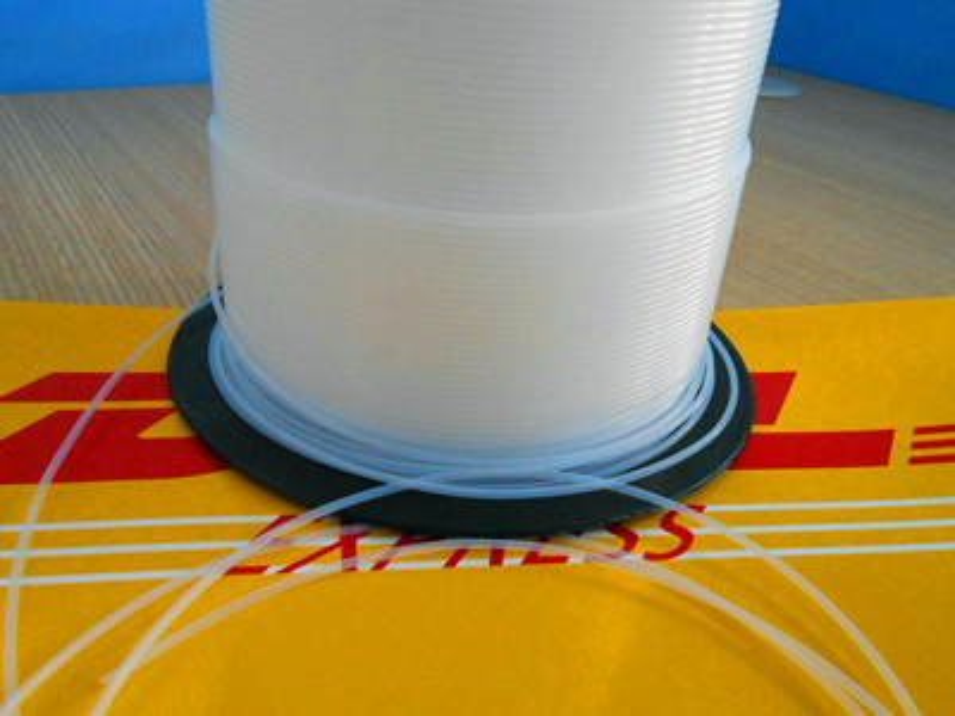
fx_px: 828
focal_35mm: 30
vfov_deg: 46.8
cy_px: 358
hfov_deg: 60.0
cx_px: 478
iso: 800
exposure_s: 1/125
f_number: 3.8
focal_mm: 5.3
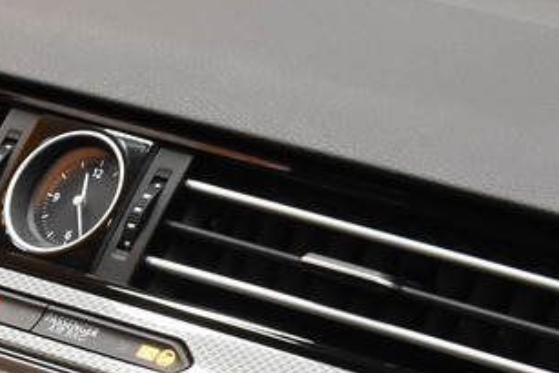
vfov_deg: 7.0
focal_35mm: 190
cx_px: -548
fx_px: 2952
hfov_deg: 10.0
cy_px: 673
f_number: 5.6
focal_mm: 24
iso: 1250
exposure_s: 1/25
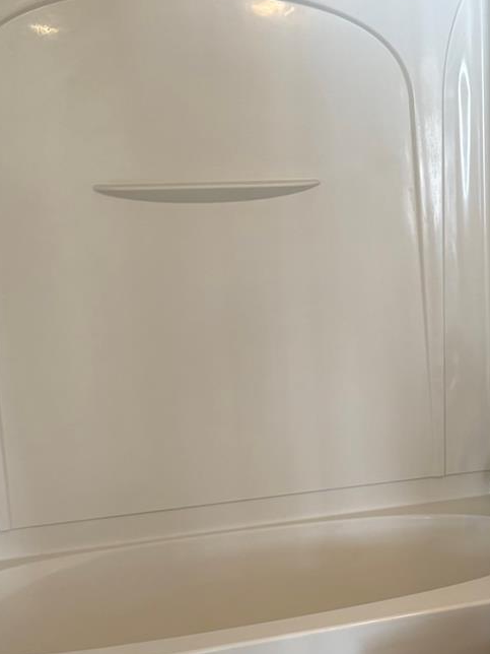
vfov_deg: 30.8
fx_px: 1170
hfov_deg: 22.5
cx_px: 513
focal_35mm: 62
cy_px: 471
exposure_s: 1/60
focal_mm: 5.96
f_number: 1.6
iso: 80
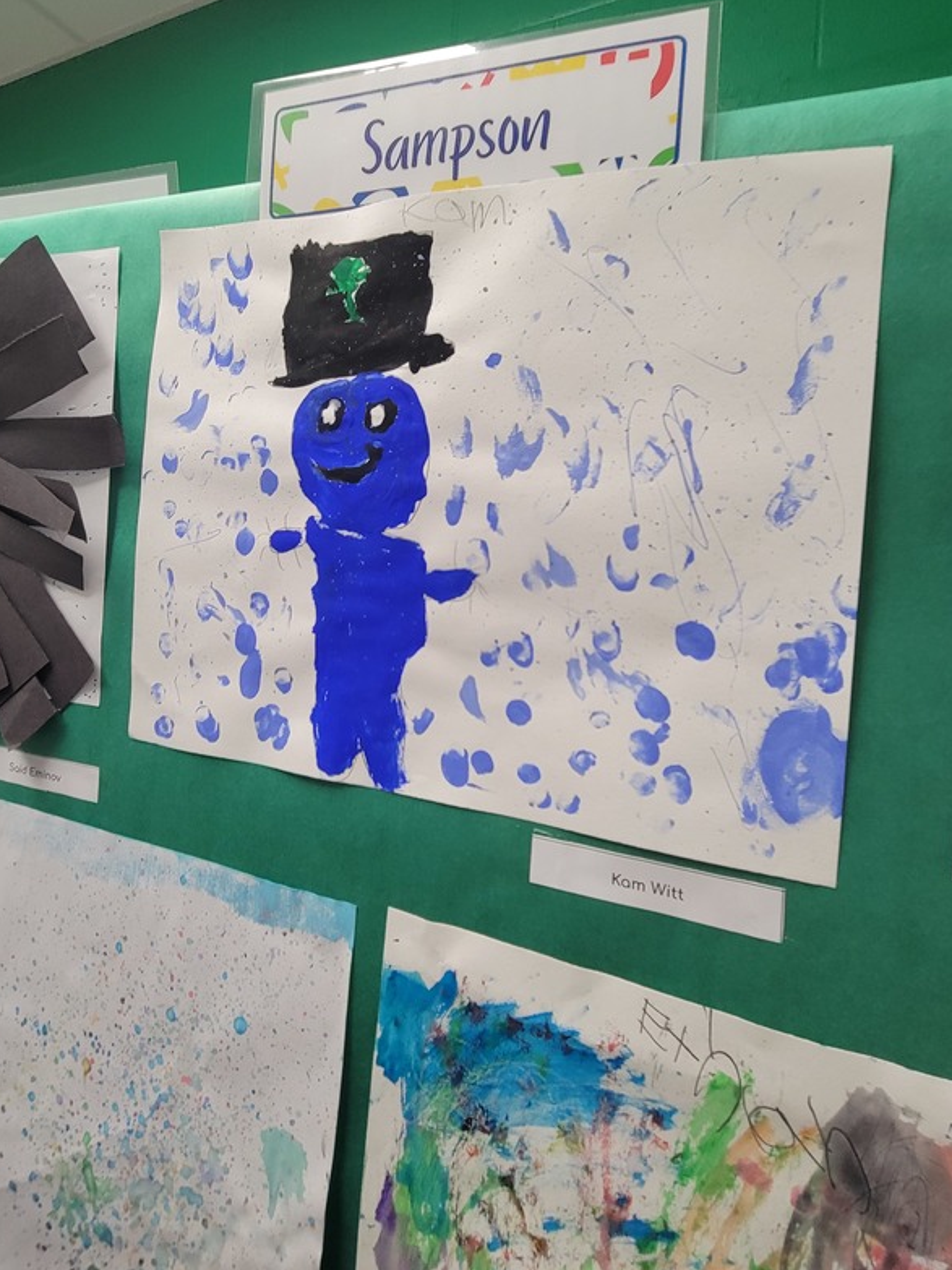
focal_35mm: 17
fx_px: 624
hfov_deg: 74.7
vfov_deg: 90.5
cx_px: 462
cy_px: 545
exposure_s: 1/60
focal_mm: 2.2
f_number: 2.2
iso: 250
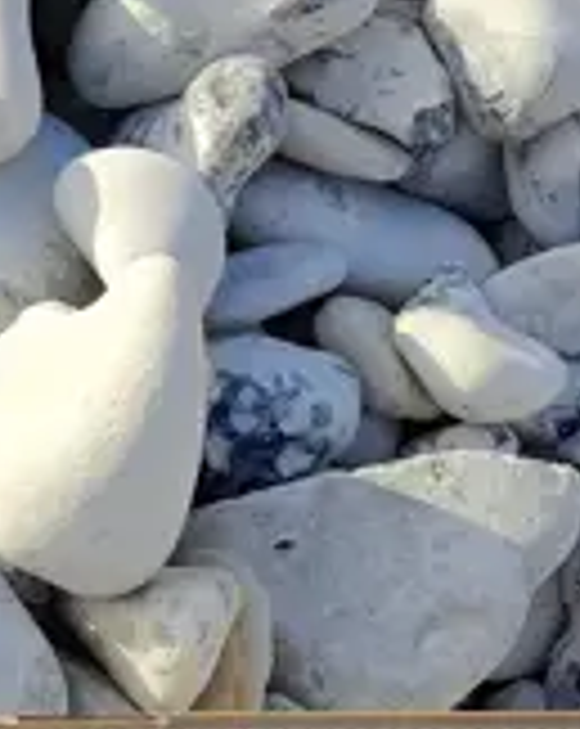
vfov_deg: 25.3
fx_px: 1614
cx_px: -387
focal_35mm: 75
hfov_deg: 17.4
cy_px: 490
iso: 50
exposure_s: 1/2135
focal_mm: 6.06
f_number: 1.8
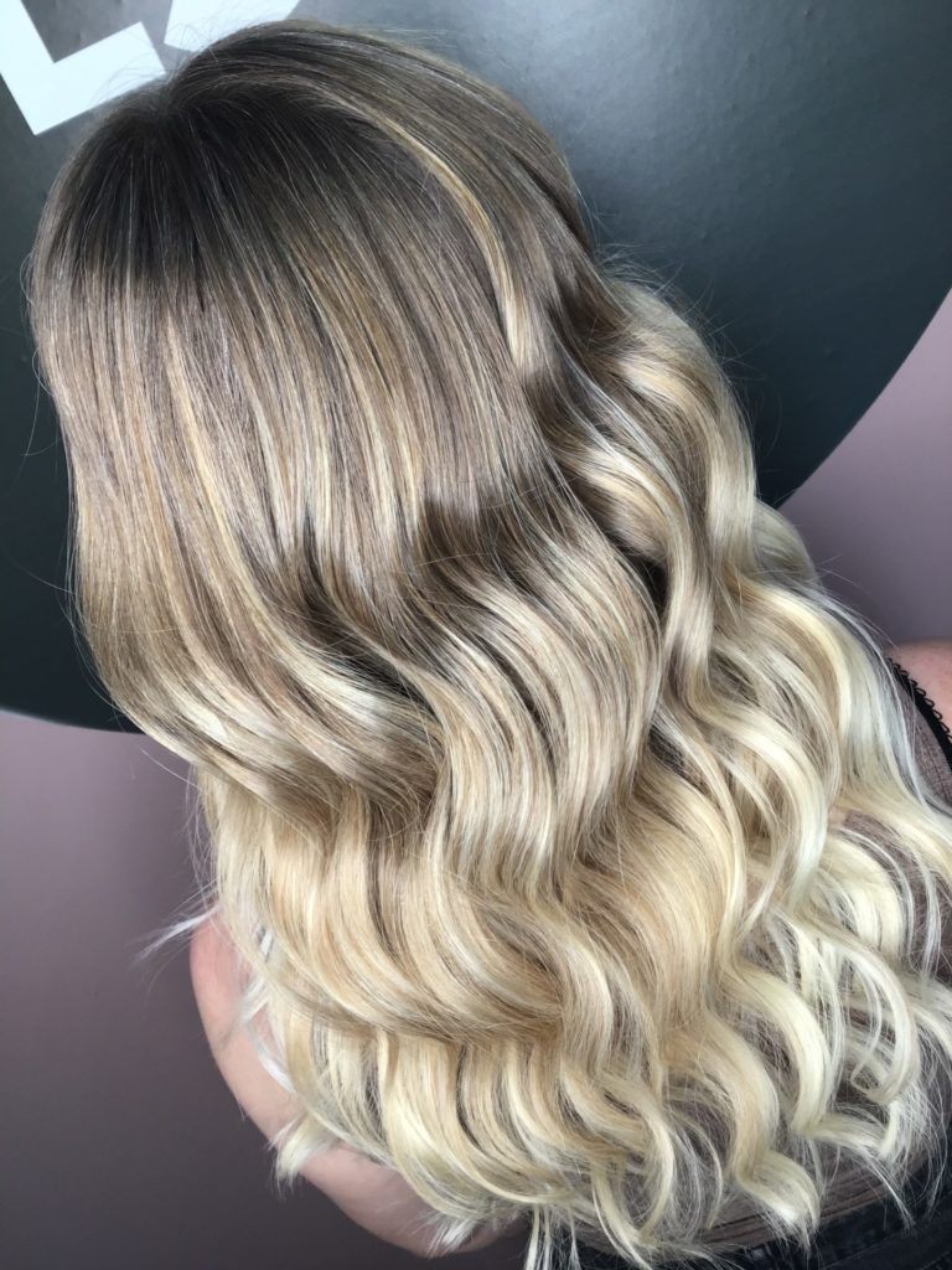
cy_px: 635
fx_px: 1137
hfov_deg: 45.4
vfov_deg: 58.4
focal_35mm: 31
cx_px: 476
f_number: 2.4
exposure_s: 1/50
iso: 32
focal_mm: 3.3
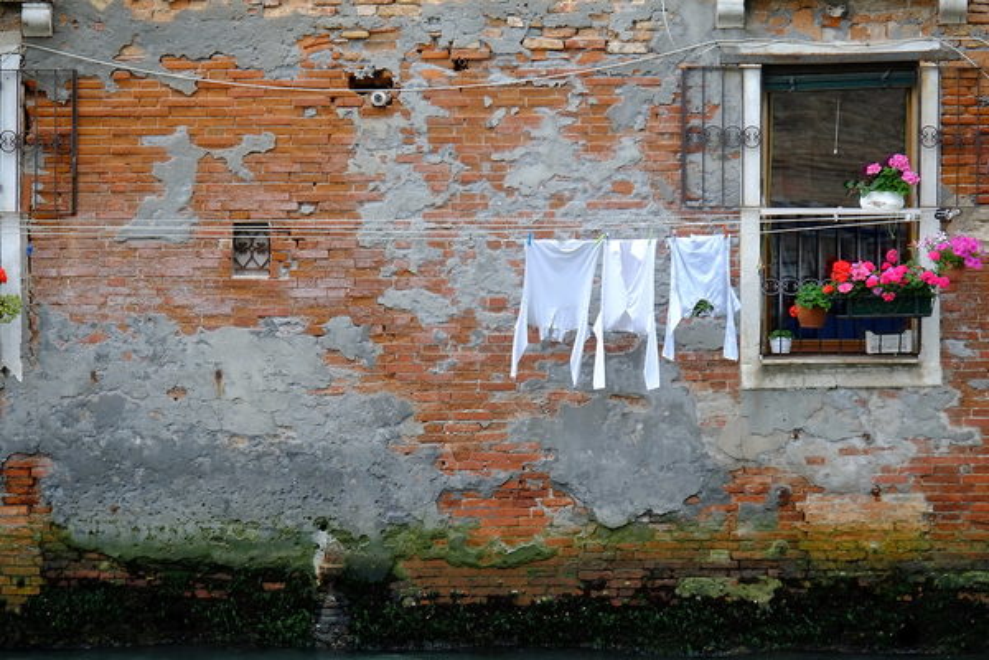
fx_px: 4533
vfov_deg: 8.3
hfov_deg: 12.5
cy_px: 330
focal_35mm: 165
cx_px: 494
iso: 250
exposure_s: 1/125
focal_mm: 110
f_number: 5.6
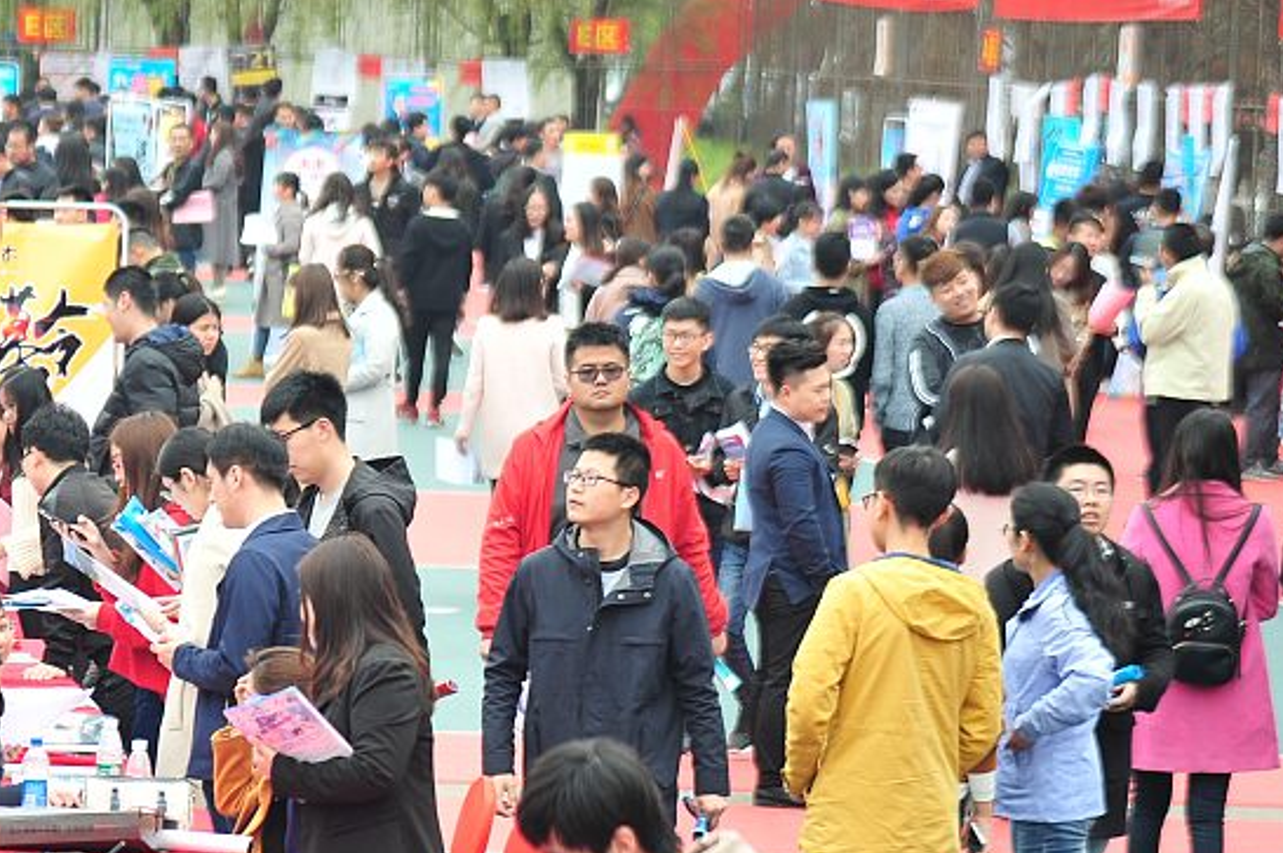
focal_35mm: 225
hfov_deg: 9.1
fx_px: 8011
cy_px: 516
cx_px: 301
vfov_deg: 6.1
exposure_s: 1/320
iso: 400
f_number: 8
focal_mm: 120
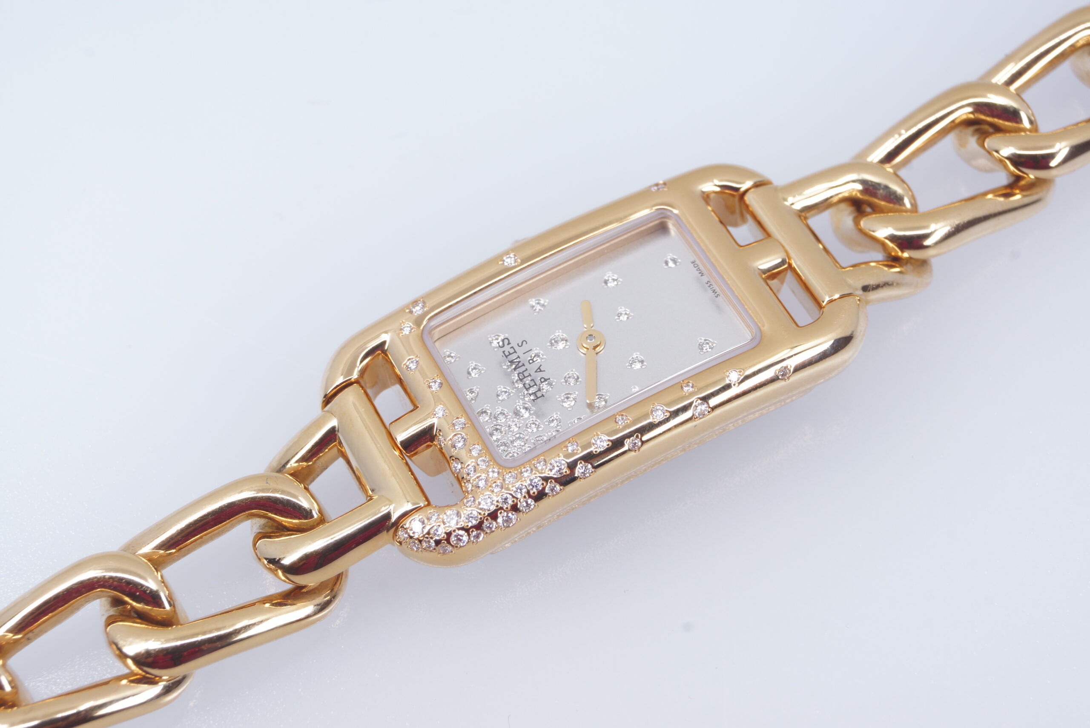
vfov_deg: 18.2
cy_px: 364
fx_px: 2272
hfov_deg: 27.0
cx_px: 545
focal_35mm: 75
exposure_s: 1/5
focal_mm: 50
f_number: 16
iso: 200
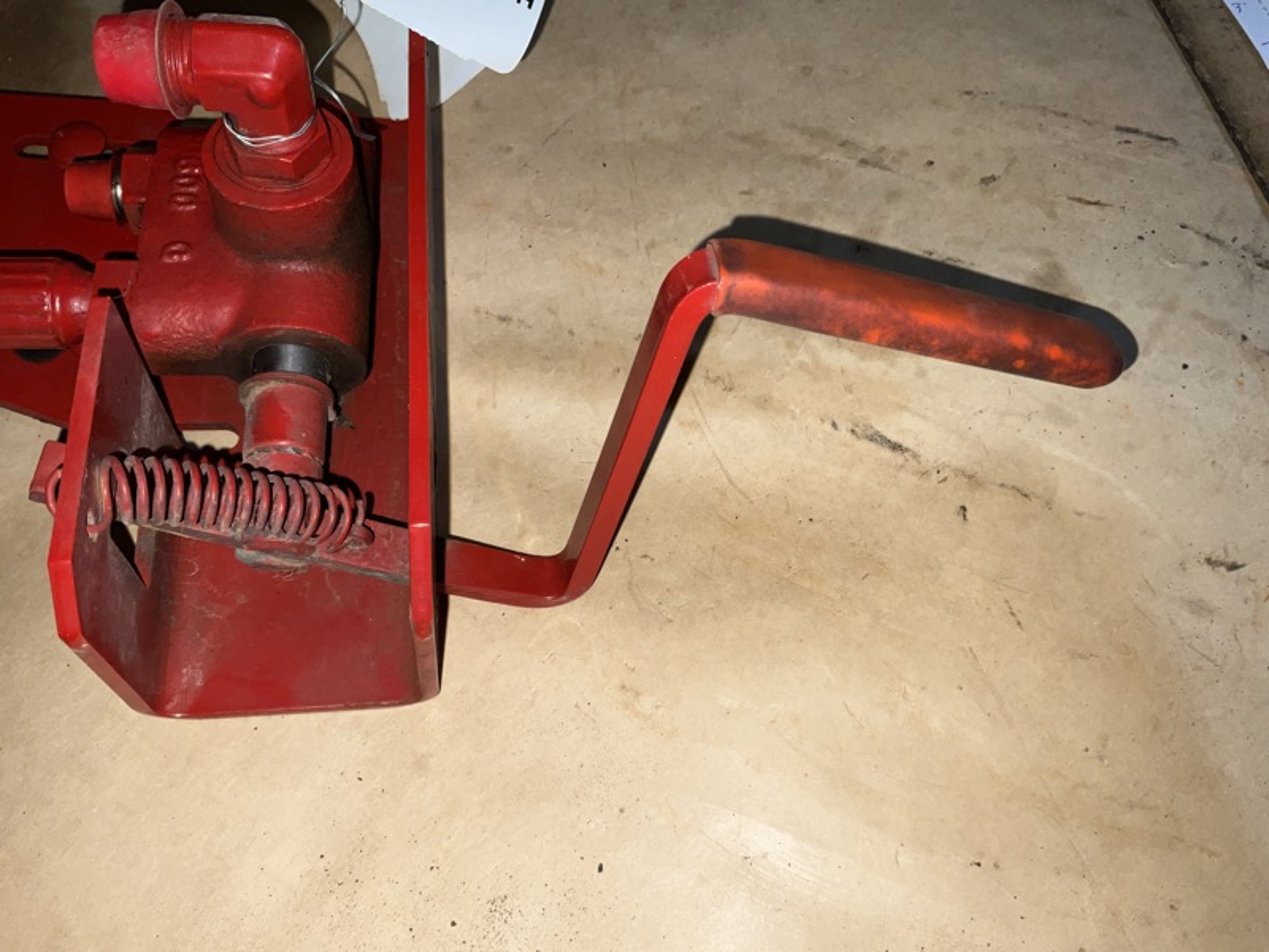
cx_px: 634
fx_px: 1063
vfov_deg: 48.2
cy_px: 476
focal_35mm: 29
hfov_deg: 61.7
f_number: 1.8
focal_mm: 3
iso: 16
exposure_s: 1/106
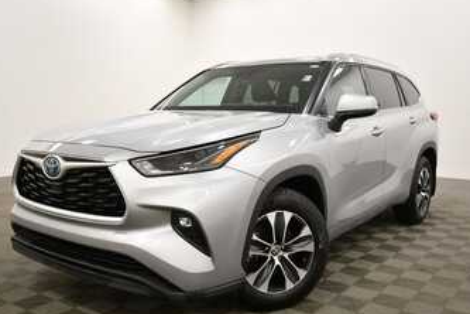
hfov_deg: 53.1
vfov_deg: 36.8
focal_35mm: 36
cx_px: 229
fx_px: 470
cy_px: 180
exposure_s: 1/125
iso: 800
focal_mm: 20
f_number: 5.6
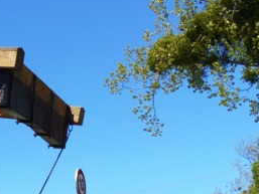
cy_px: 247
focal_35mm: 87
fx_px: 651
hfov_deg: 20.2
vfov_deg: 16.2
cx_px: -96
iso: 100
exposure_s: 1/1600
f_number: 3.2
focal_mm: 5
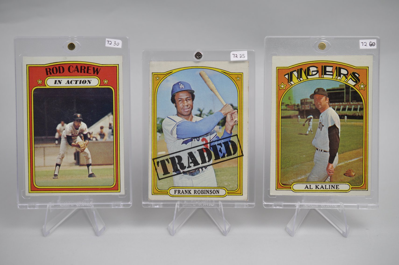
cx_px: 200
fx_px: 664
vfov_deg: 22.6
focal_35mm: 60
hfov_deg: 33.4
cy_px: 132
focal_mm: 40
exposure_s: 1/60
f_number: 4
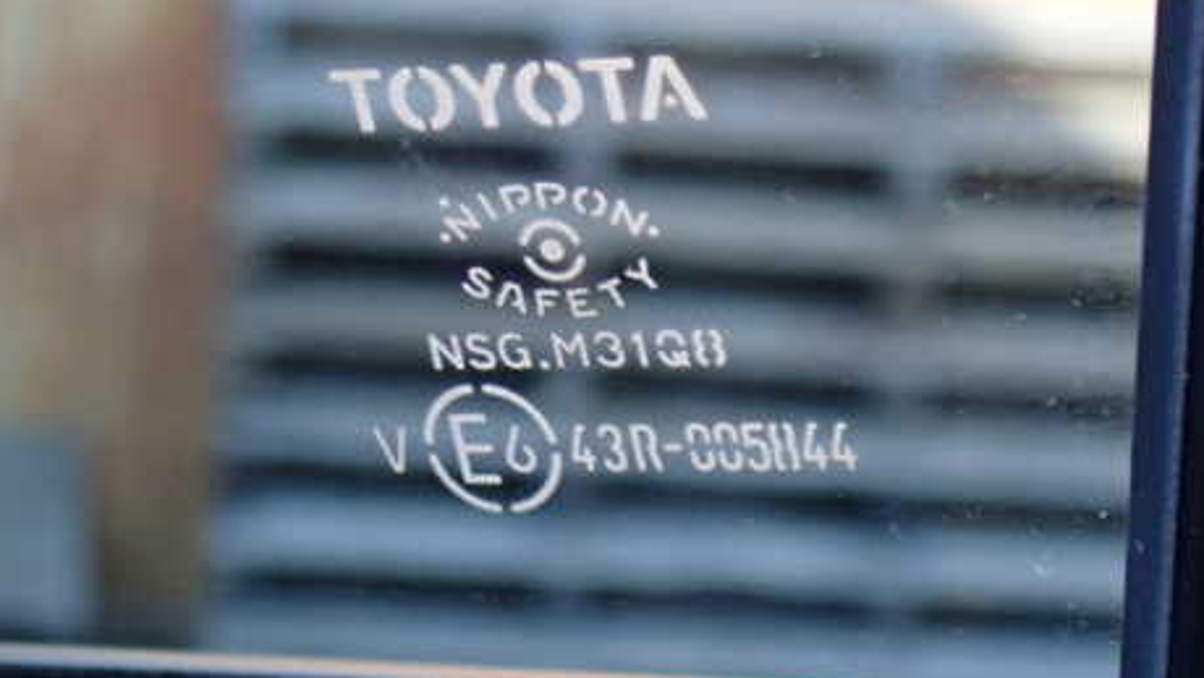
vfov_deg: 8.5
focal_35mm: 142
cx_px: 513
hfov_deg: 15.1
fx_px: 4534
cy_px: 207
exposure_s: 1/100
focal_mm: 18
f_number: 4.9
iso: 500
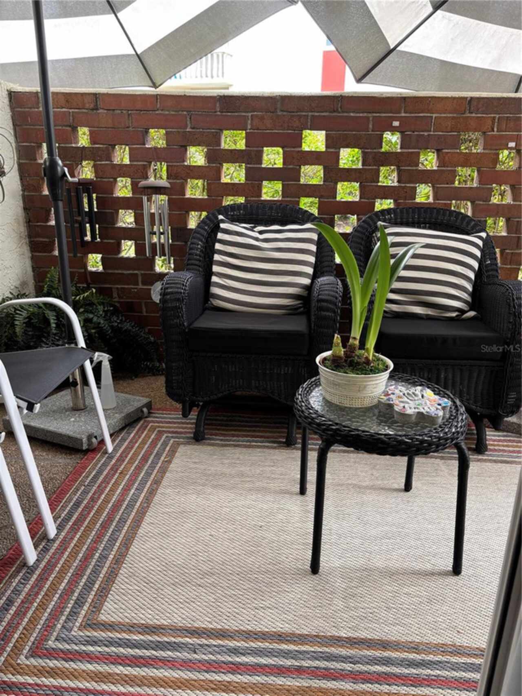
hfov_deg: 53.1
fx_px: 523
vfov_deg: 67.3
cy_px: 348
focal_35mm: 26
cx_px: 261
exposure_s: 1/121
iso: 100
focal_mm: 5.96
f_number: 1.6
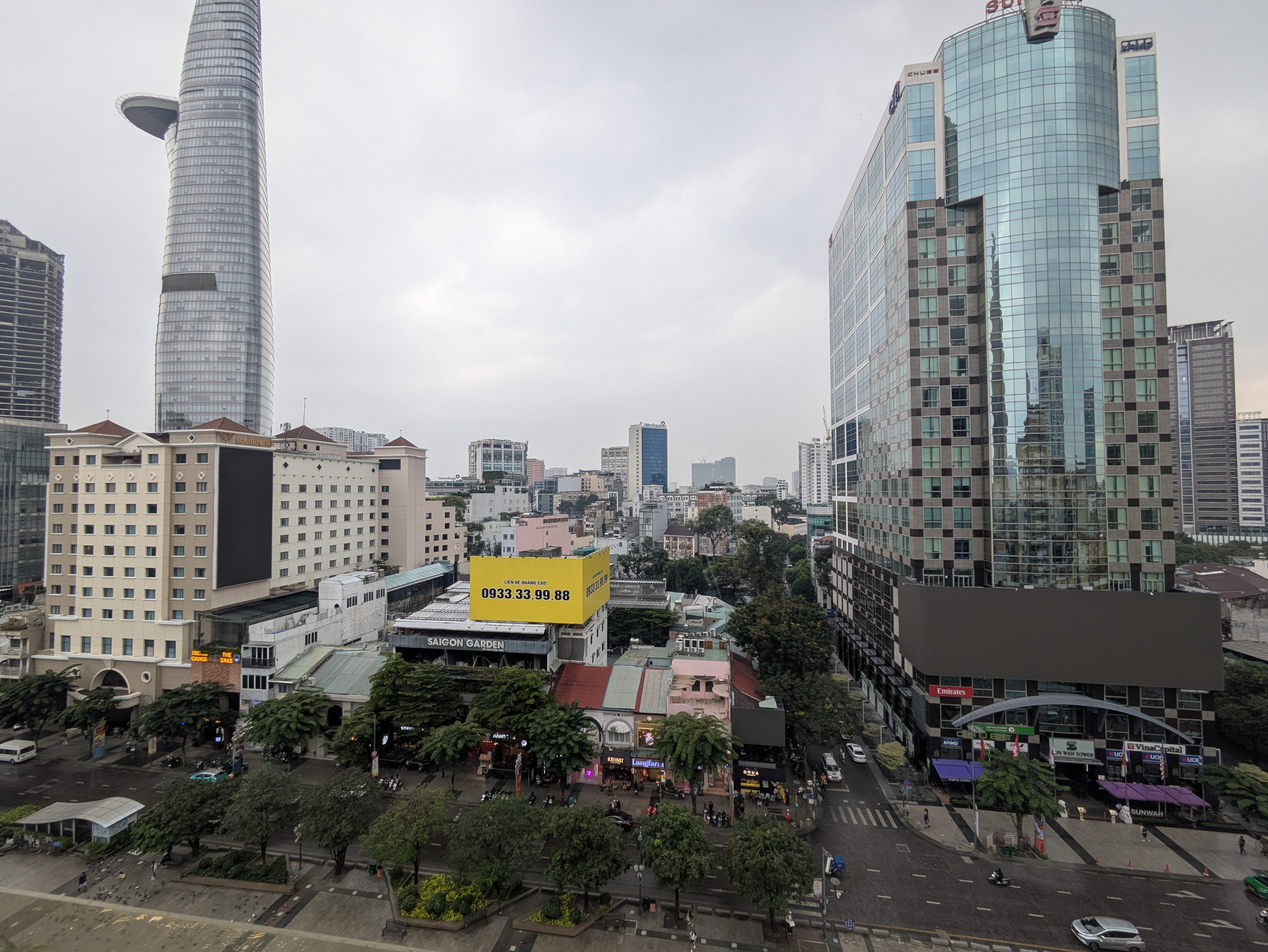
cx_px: 634
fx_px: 513
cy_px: 476
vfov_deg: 85.7
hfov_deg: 102.0
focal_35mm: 14
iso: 52
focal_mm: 1.83
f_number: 2.2
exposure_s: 1/308
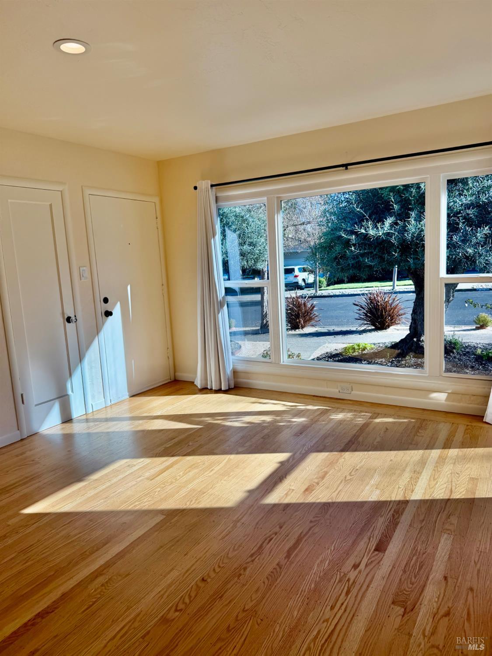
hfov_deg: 56.8
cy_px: 328
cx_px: 246
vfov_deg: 71.6
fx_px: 455
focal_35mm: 24
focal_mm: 6.76
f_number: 1.78
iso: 80
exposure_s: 1/2110
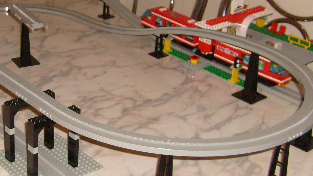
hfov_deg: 28.7
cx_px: 61
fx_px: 597
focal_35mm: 72
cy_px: 81
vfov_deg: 16.8
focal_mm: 5.8
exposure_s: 1/45
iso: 100
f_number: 2.8
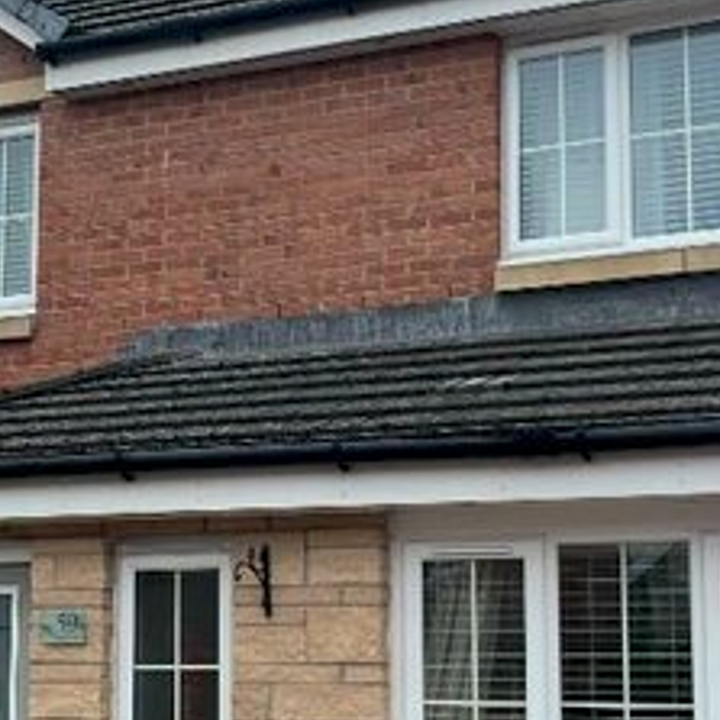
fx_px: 1694
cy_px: 473
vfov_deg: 23.9
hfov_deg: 23.8
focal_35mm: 72
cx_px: 197
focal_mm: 5.1
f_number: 1.6
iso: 32
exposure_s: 1/1475
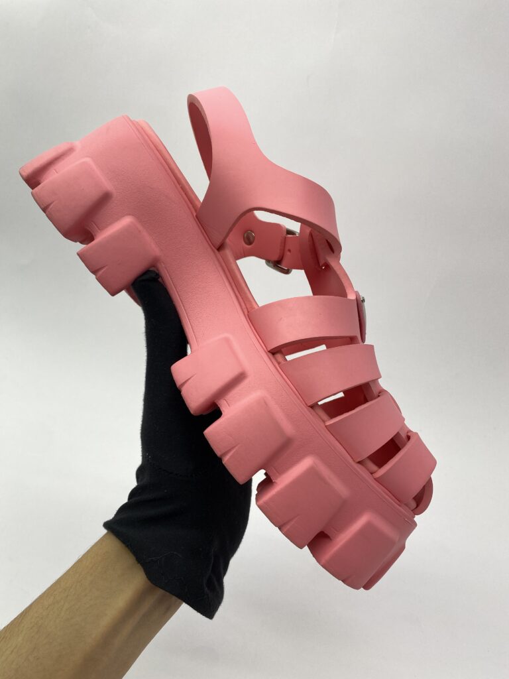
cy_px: 340
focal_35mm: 26
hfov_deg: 53.1
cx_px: 254
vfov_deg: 67.3
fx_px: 510
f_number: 1.8
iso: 32
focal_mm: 4.25
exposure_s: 1/127
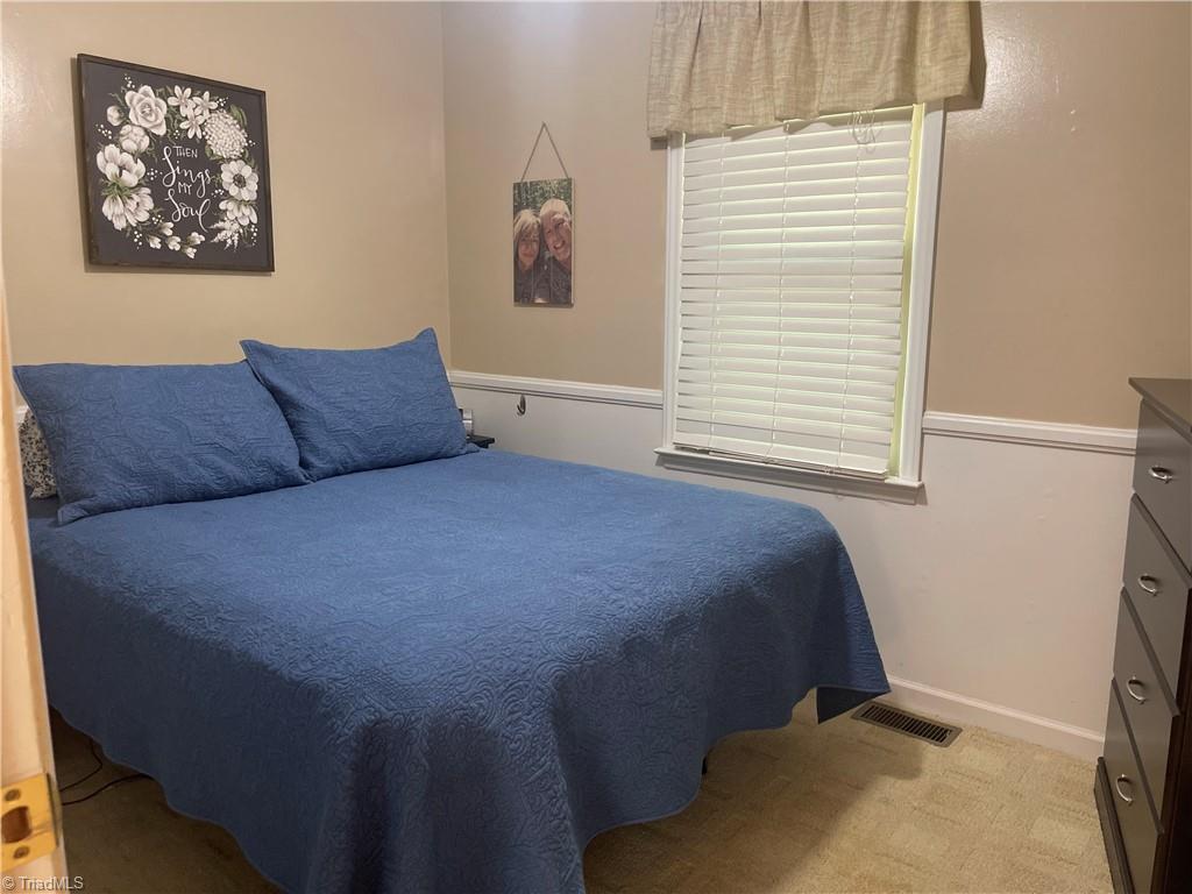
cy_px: 447
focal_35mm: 26
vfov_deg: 53.1
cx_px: 596
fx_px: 895
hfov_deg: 67.3
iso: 250
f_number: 1.6
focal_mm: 5.1
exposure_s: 1/60
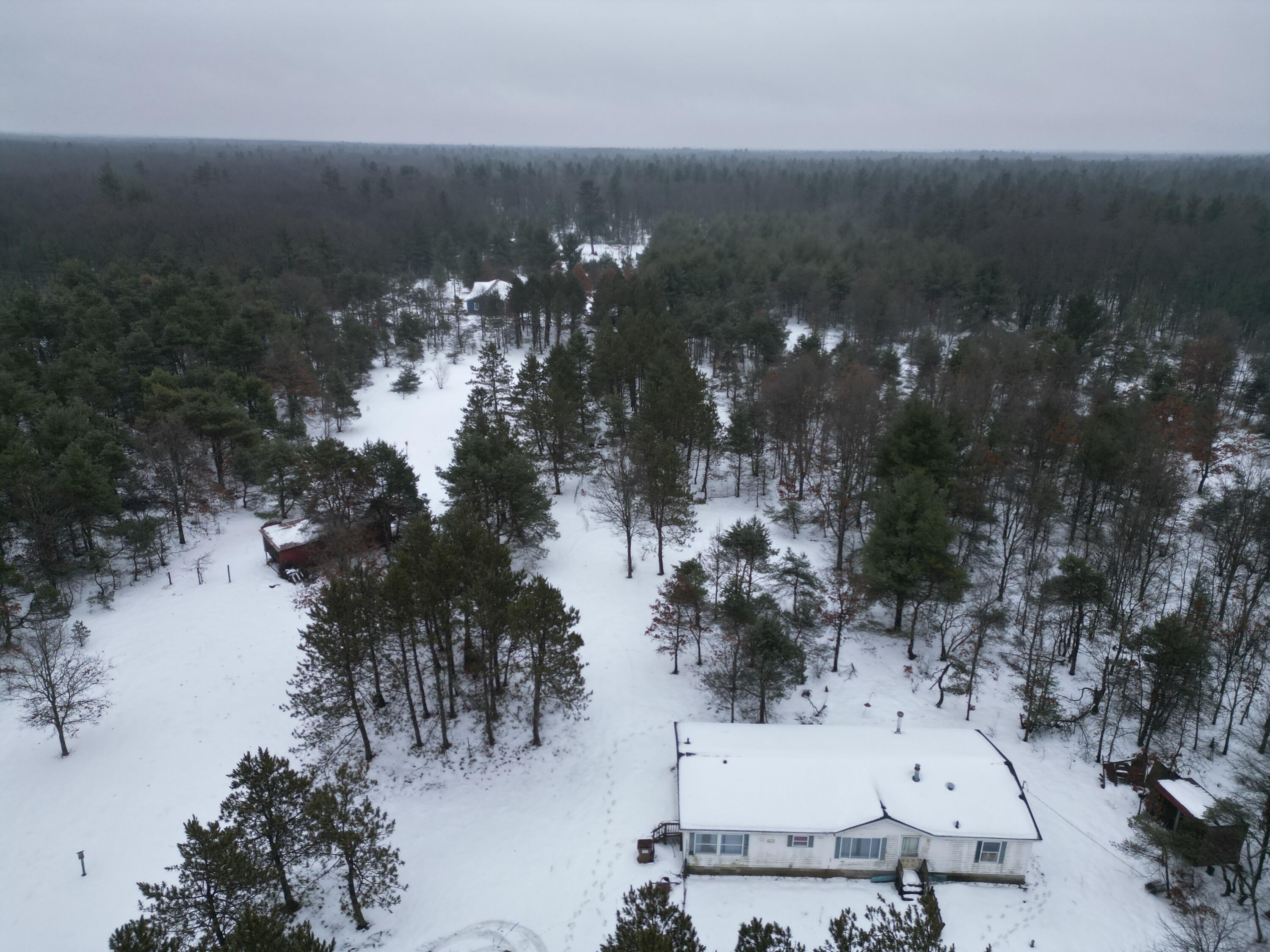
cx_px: 635
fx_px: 881
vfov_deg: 56.8
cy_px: 476
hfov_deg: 71.6
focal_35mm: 24
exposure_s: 1/725
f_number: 1.7
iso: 130
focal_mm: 6.72
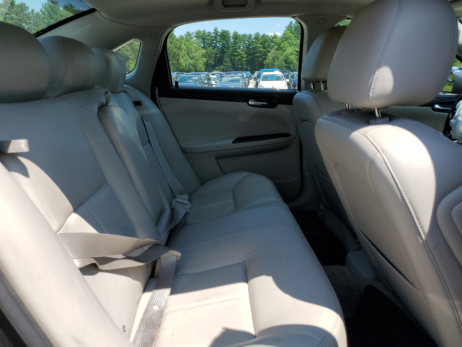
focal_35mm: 26
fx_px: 347
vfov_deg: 53.1
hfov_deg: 67.3
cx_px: 231
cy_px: 174
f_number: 1.5
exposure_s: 1/1429
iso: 50
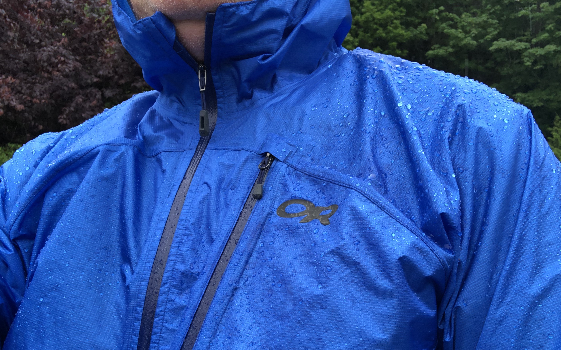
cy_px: 229
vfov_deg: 34.2
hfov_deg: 52.7
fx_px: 566
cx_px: 287
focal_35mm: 37
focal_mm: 2.87
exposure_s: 1/120
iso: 50
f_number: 2.2
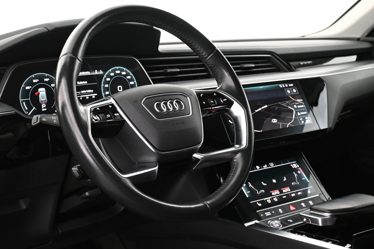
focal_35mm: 47
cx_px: 158
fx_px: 484
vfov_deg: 28.9
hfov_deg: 42.1
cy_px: 115
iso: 1600
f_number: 4.2
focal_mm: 25
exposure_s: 1/13
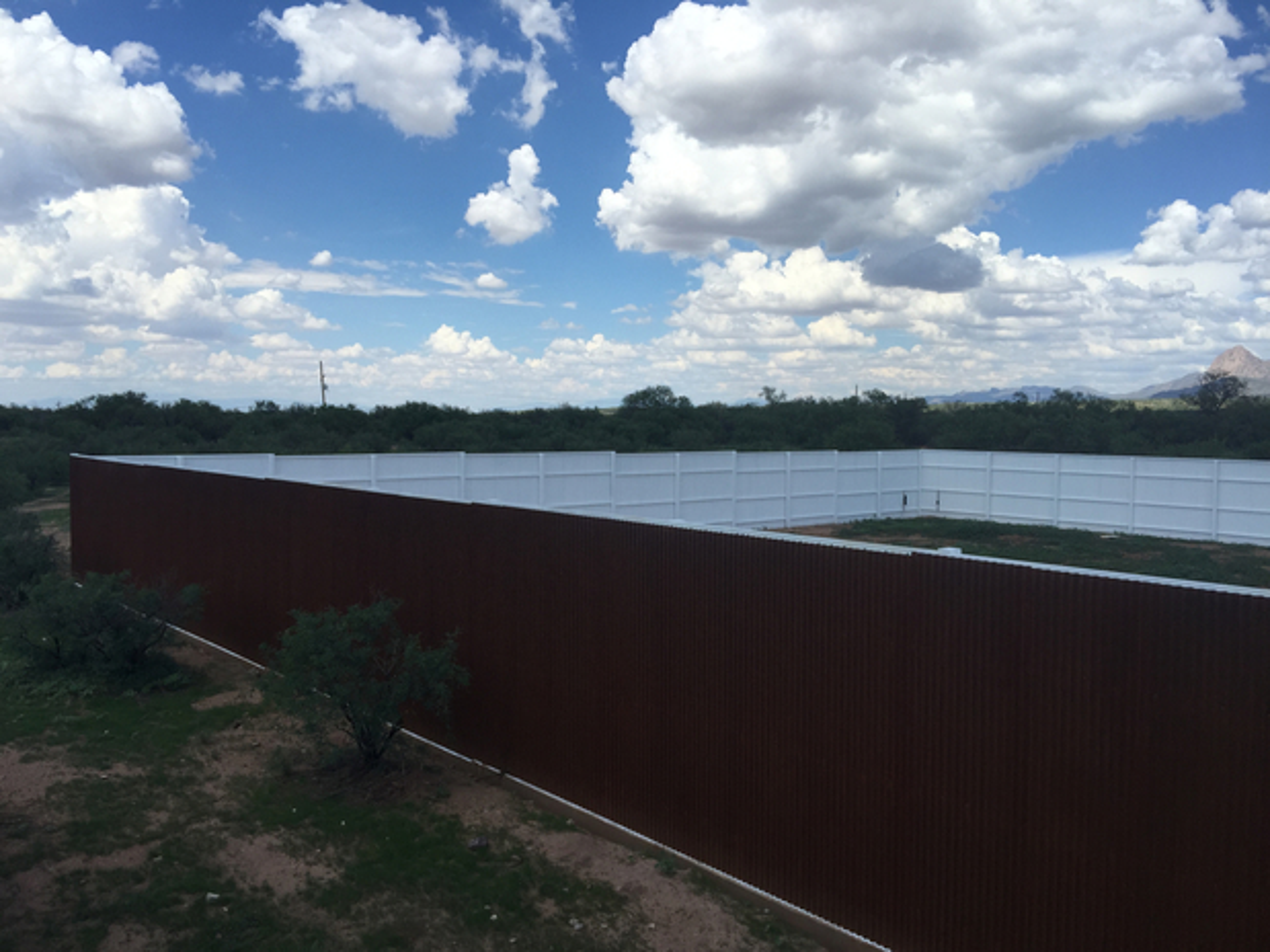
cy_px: 476
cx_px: 635
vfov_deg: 48.2
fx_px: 1064
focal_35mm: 29
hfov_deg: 61.7
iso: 32
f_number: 2.2
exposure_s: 1/2326
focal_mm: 4.15
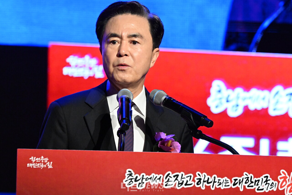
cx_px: 146
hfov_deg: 5.2
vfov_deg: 3.4
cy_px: 98
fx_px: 3244
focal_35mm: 400
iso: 16000
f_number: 13
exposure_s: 1/250
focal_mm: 400
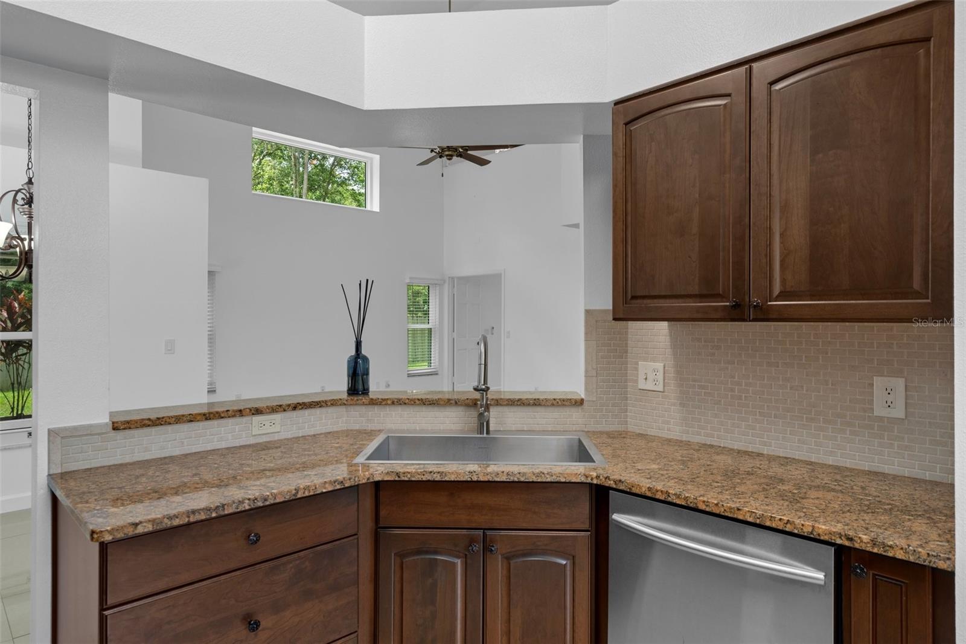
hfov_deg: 81.2
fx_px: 563
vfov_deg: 59.5
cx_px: 483
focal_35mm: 21
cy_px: 322
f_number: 8
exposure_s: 1/10
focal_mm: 21
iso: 400
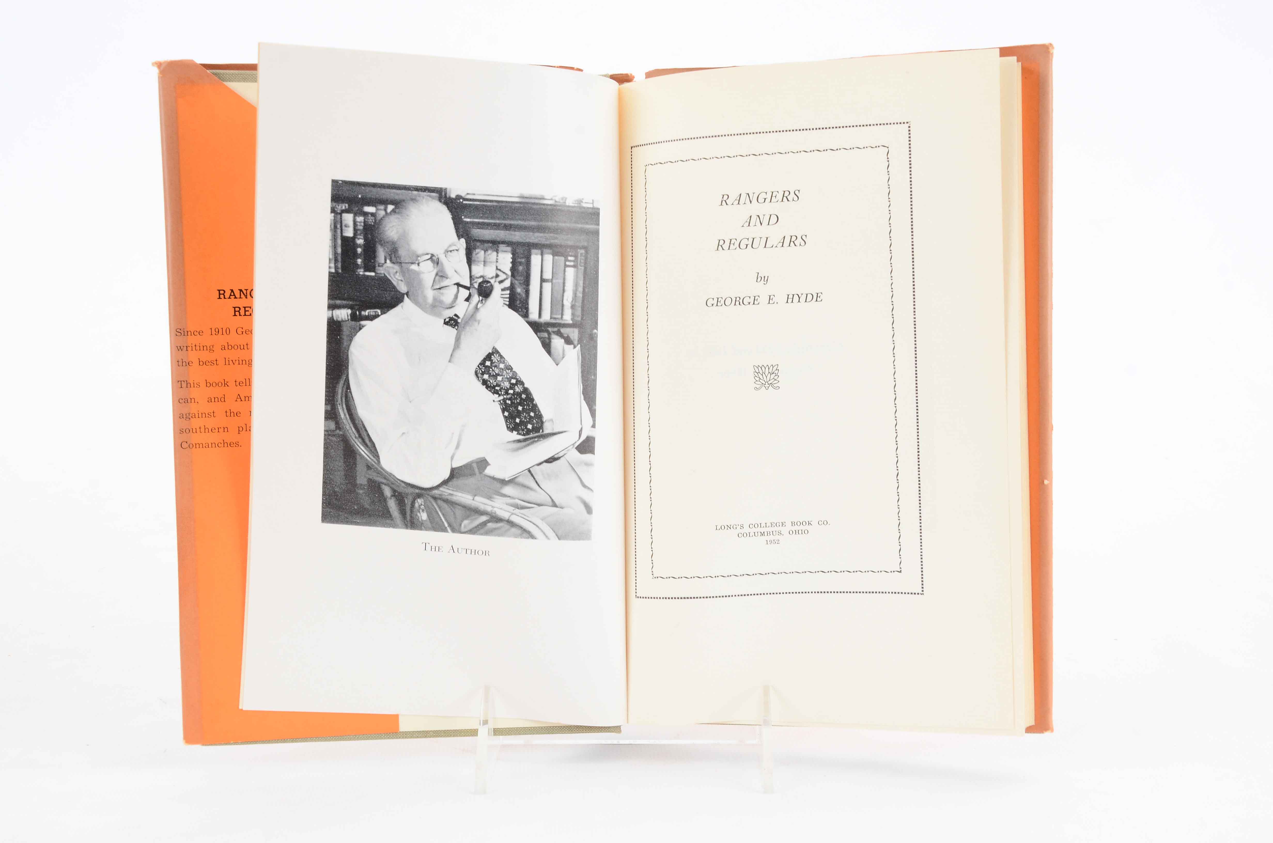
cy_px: 422
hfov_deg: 39.0
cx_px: 636
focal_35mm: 51
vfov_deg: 26.4
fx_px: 1800
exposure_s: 1/80
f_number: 11
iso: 400
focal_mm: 34
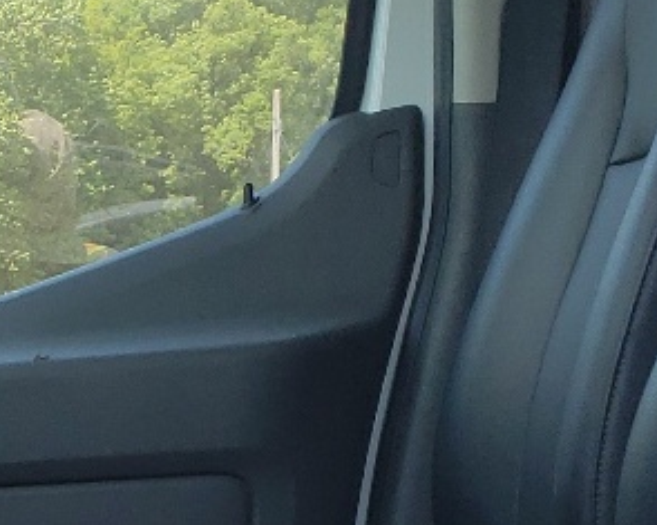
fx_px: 2682
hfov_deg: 13.4
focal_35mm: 138
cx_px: -241
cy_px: 599
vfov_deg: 11.0
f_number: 1.5
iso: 50
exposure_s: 1/833
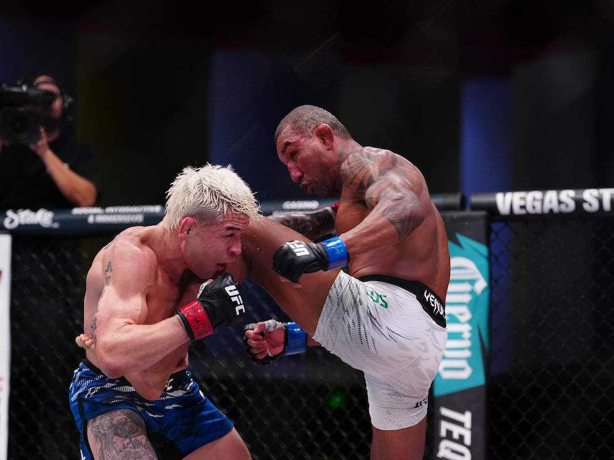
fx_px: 2145
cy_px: 251
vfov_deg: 12.2
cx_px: 286
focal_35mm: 121
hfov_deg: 16.3
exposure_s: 1/800
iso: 2500
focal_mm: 102
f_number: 2.8
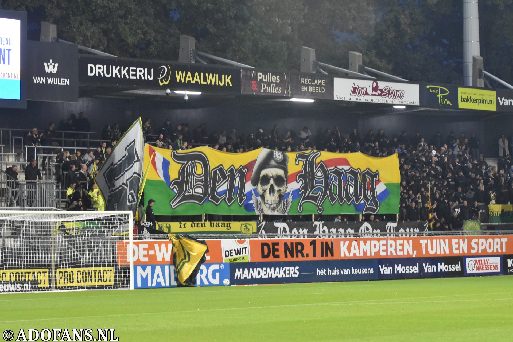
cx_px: 256
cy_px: 171
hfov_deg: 15.2
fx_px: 1924
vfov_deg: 10.2
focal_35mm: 135
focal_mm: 90
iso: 2000
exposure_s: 1/125
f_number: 4.5
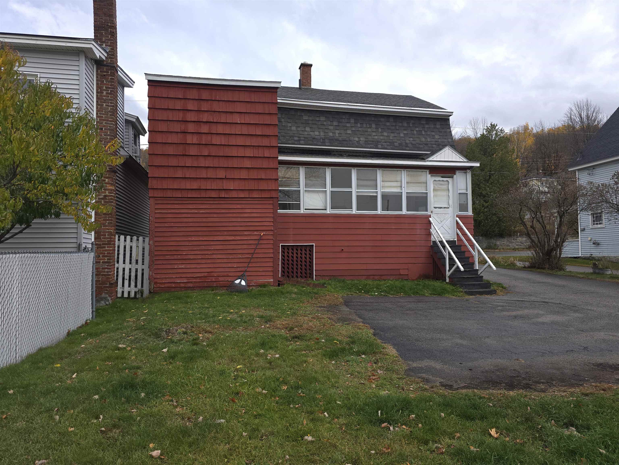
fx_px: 411
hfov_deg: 73.9
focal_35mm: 23
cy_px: 232
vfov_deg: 58.9
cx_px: 310
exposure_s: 1/60
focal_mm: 6.3
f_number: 1.7
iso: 20
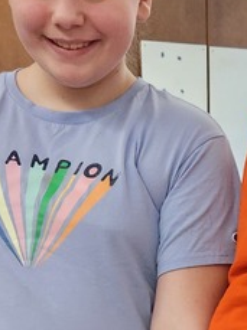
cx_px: 309
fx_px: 983
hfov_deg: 13.8
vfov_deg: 17.9
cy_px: 422
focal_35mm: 103
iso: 200
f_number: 1.8
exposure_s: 1/180
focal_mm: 5.4
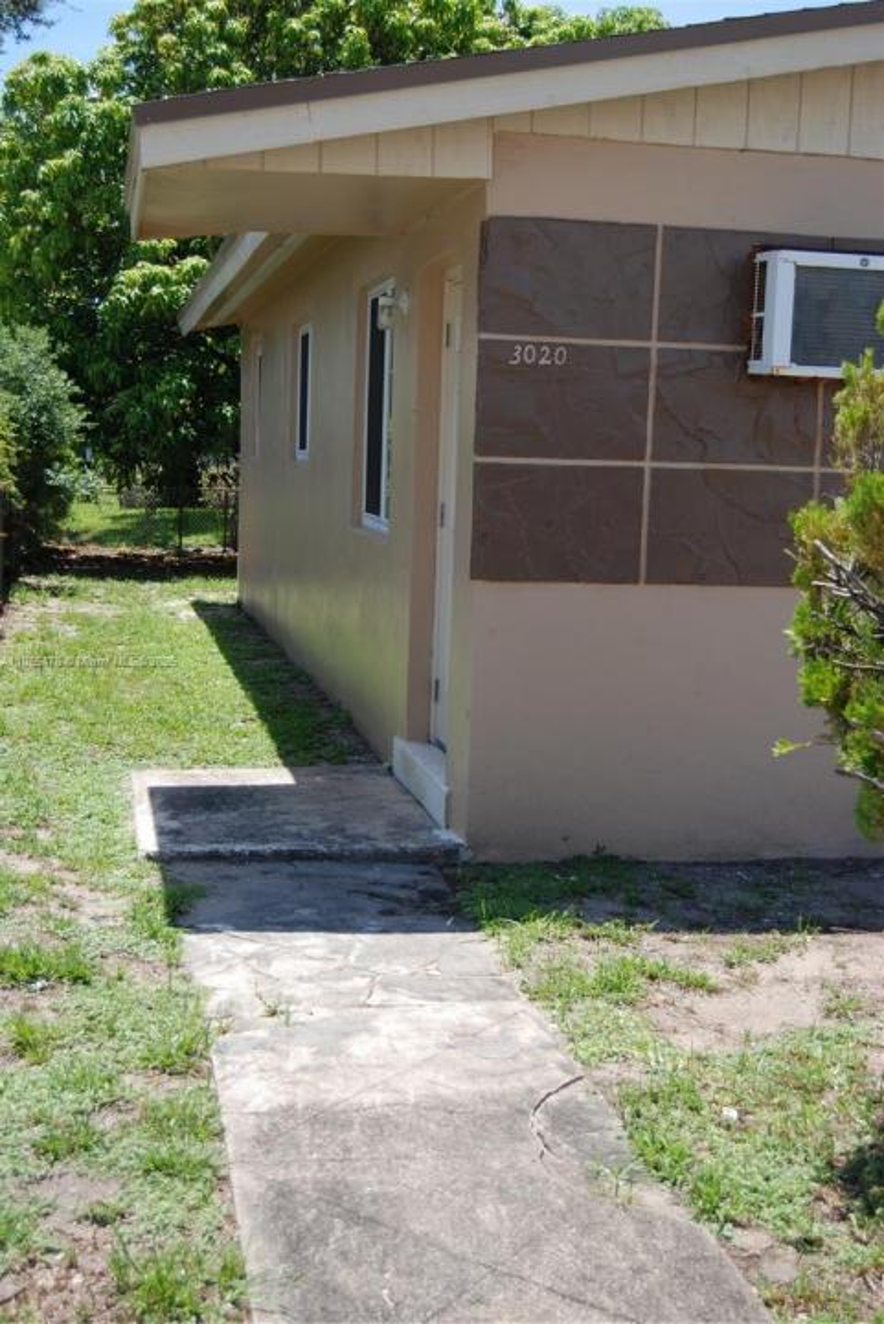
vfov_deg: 41.1
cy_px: 662
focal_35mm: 48
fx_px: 1765
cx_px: 442
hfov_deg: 28.1
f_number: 4.5
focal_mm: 32
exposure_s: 1/500
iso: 140
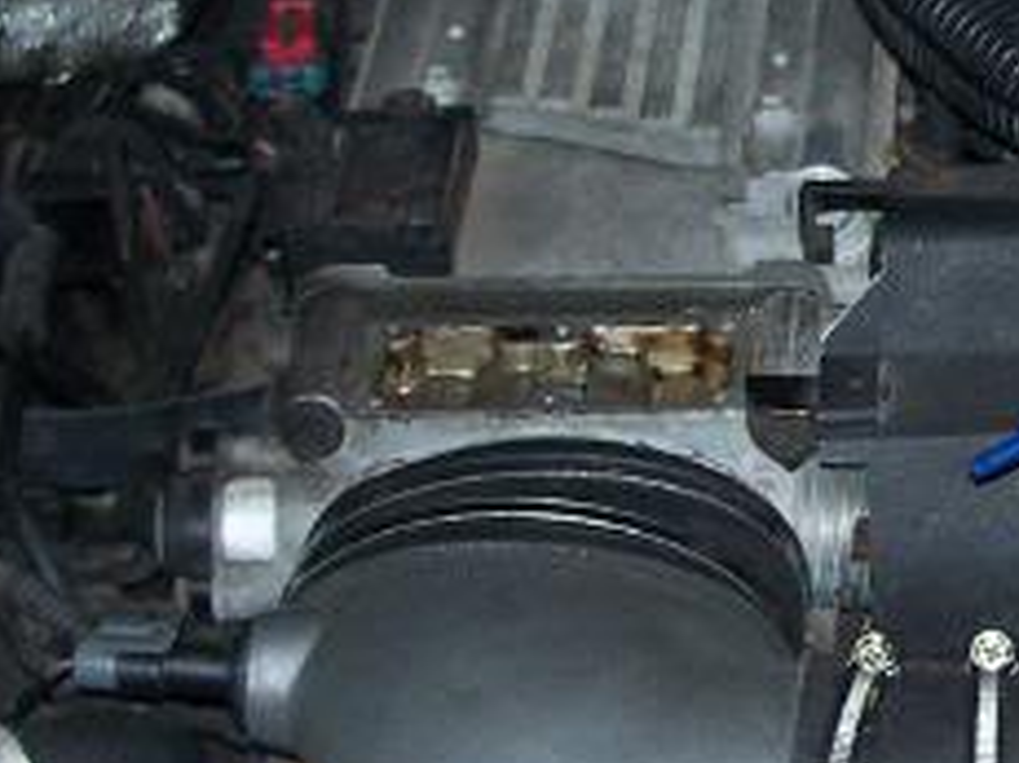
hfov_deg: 11.8
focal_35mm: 164
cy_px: 472
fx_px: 4825
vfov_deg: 9.0
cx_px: 1187
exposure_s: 1/60
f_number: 2.8
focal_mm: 7.8
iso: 125
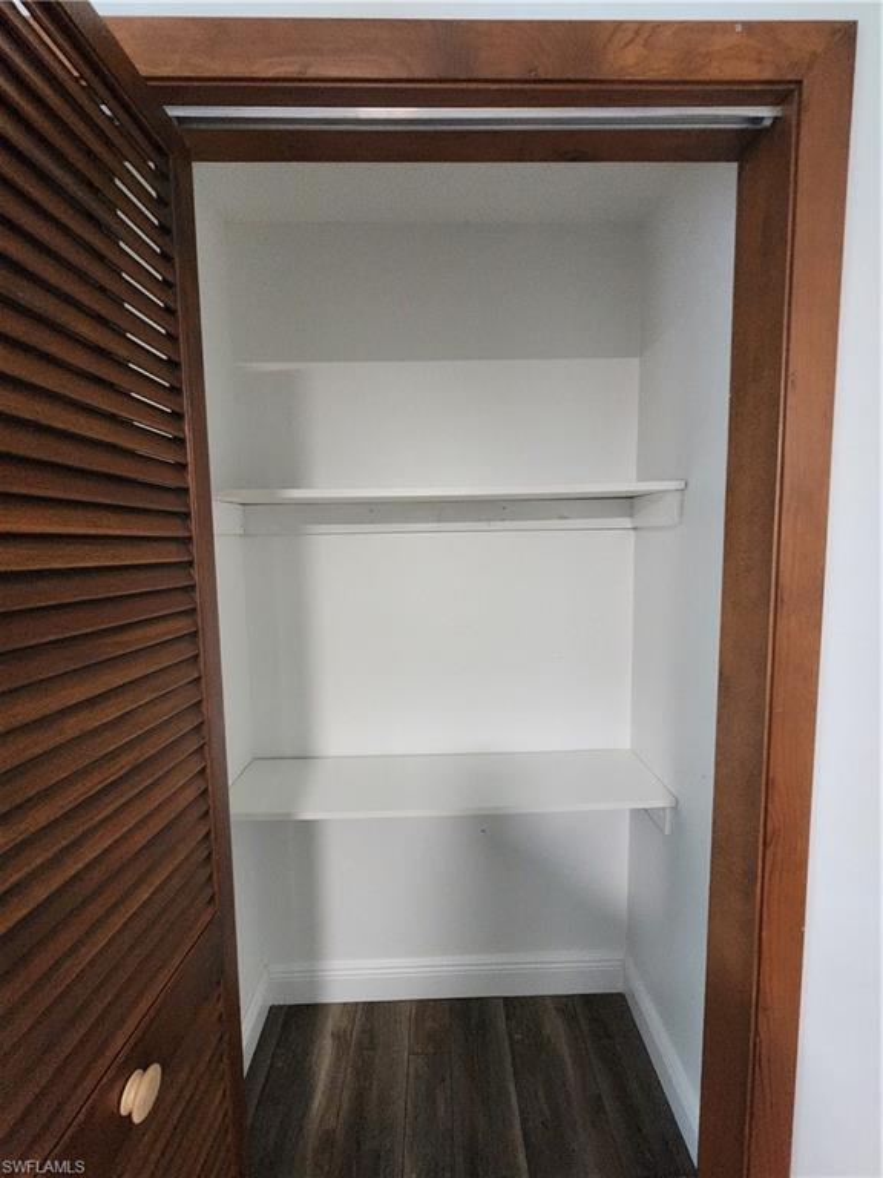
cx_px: 442
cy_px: 589
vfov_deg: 106.2
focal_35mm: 13
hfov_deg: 89.9
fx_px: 442
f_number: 2.2
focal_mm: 2.2
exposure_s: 1/30
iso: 640
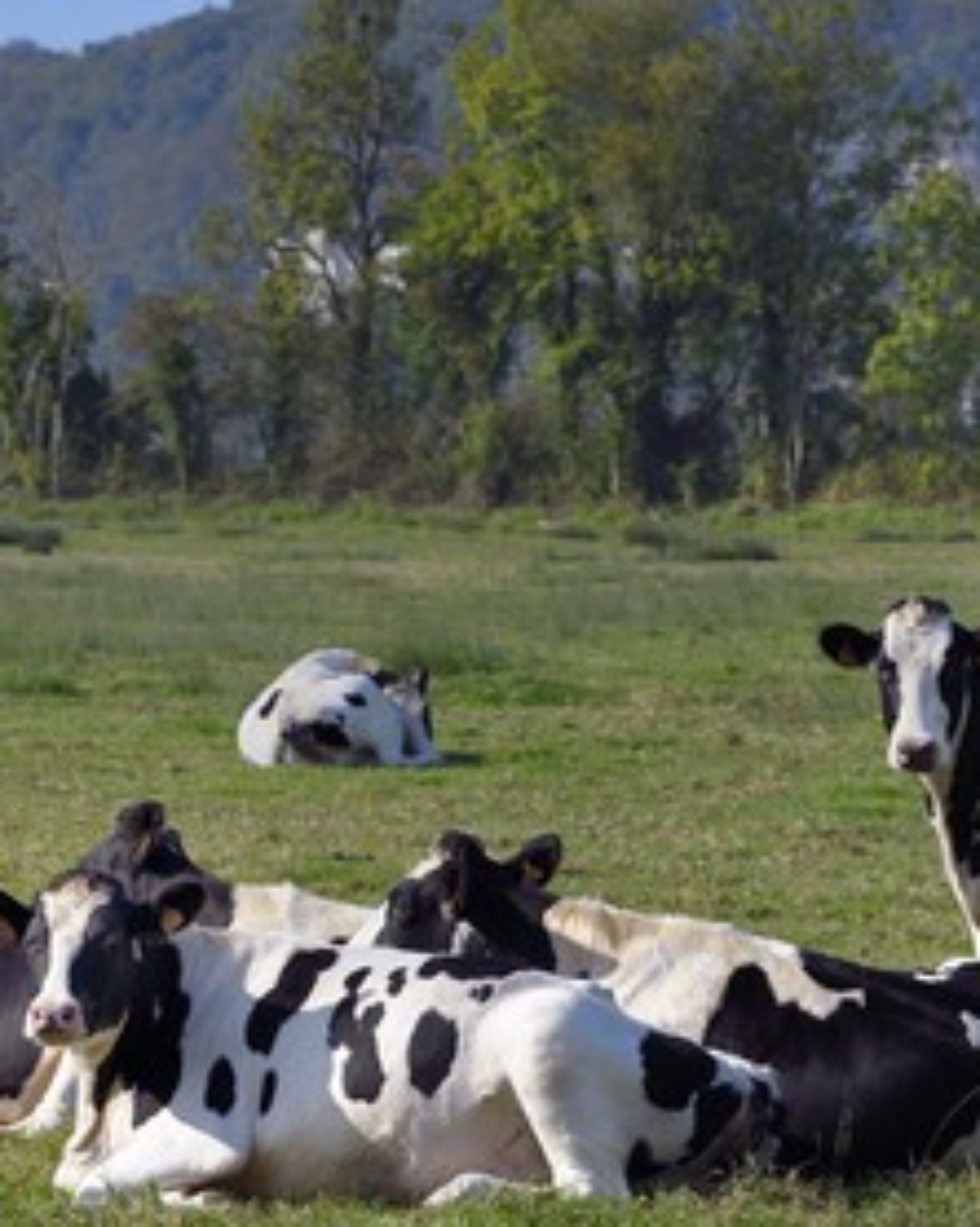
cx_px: 737
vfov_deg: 9.1
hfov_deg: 7.2
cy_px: 614
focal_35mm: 213
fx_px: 7731
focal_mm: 150
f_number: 9
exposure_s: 1/320
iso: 200
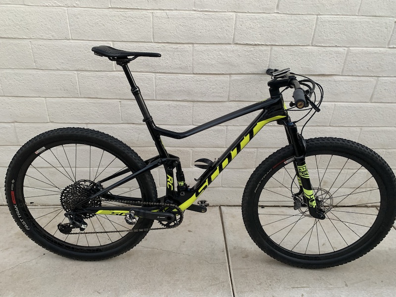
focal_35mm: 26
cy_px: 148
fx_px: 297
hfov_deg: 67.3
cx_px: 198
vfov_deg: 53.1
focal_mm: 4.25
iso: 160
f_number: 1.8
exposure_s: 1/60
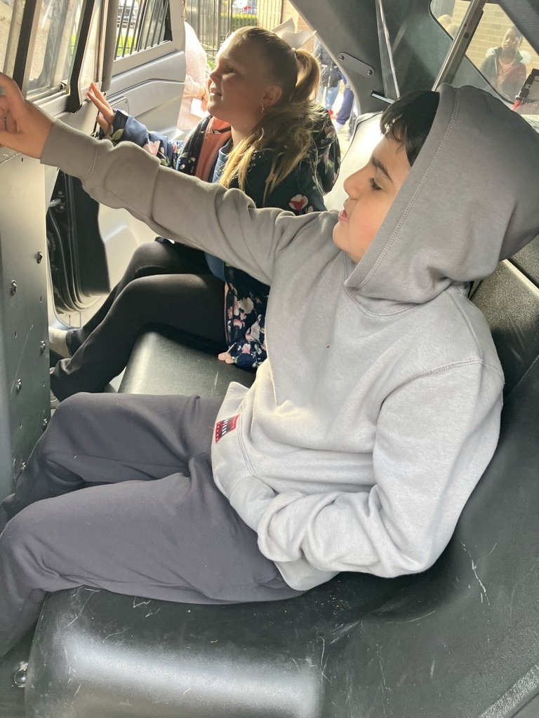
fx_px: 581
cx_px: 270
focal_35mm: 28
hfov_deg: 49.7
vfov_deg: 63.4
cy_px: 359
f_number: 1.8
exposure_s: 1/116
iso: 80
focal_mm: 3.99
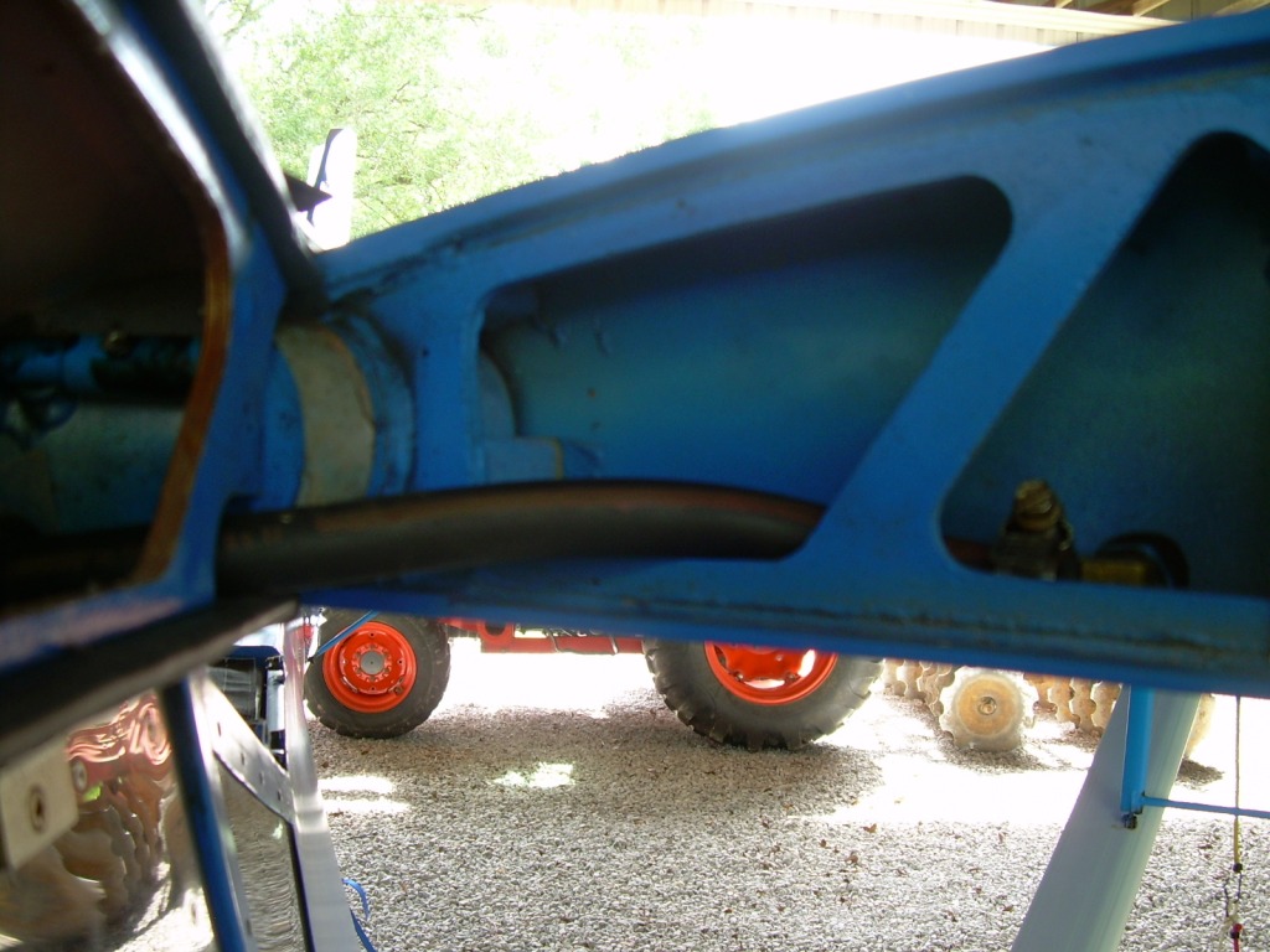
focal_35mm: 38
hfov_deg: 49.0
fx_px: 1394
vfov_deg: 37.7
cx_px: 635
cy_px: 476
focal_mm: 6.3
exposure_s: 1/32.7
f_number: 2.8
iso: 50
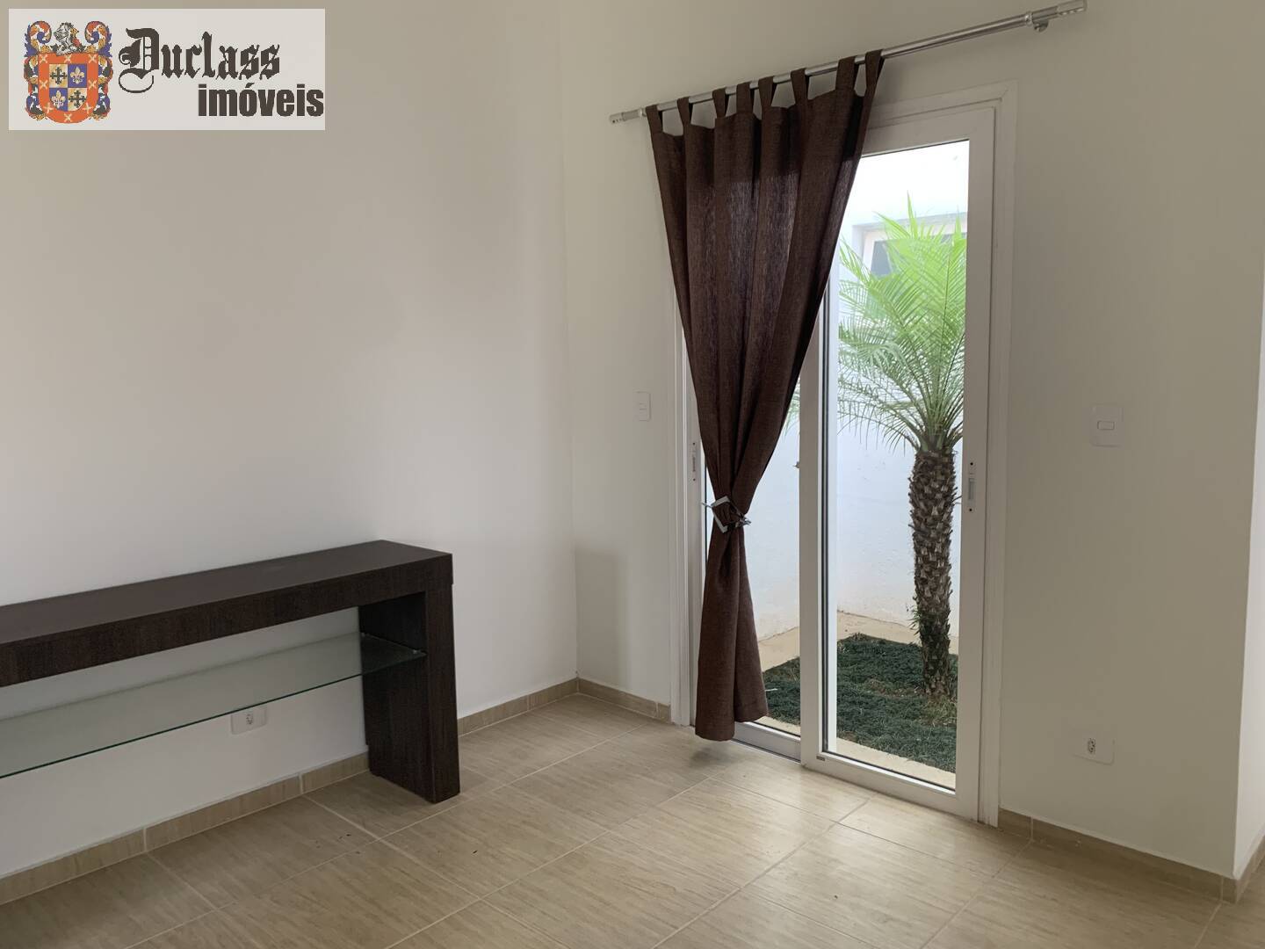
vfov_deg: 53.1
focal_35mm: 26
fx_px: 950
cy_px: 474
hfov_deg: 67.3
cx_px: 632
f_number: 1.8
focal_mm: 4.25
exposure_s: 1/60
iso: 160
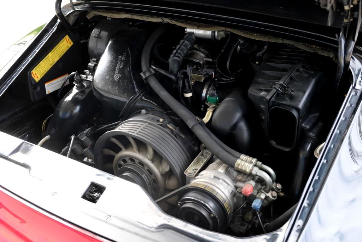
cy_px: 121
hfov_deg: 50.7
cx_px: 181
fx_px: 382
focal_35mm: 38
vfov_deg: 35.1
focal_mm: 25.4
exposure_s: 1/80
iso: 200
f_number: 3.2
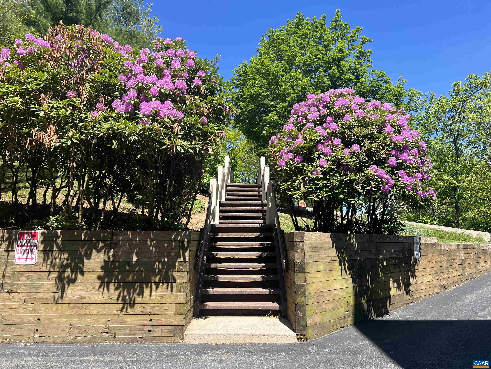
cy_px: 184
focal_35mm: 26
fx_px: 369
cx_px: 246
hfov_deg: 67.3
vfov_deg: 53.1
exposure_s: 1/1621
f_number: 1.5
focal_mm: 5.7
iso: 50
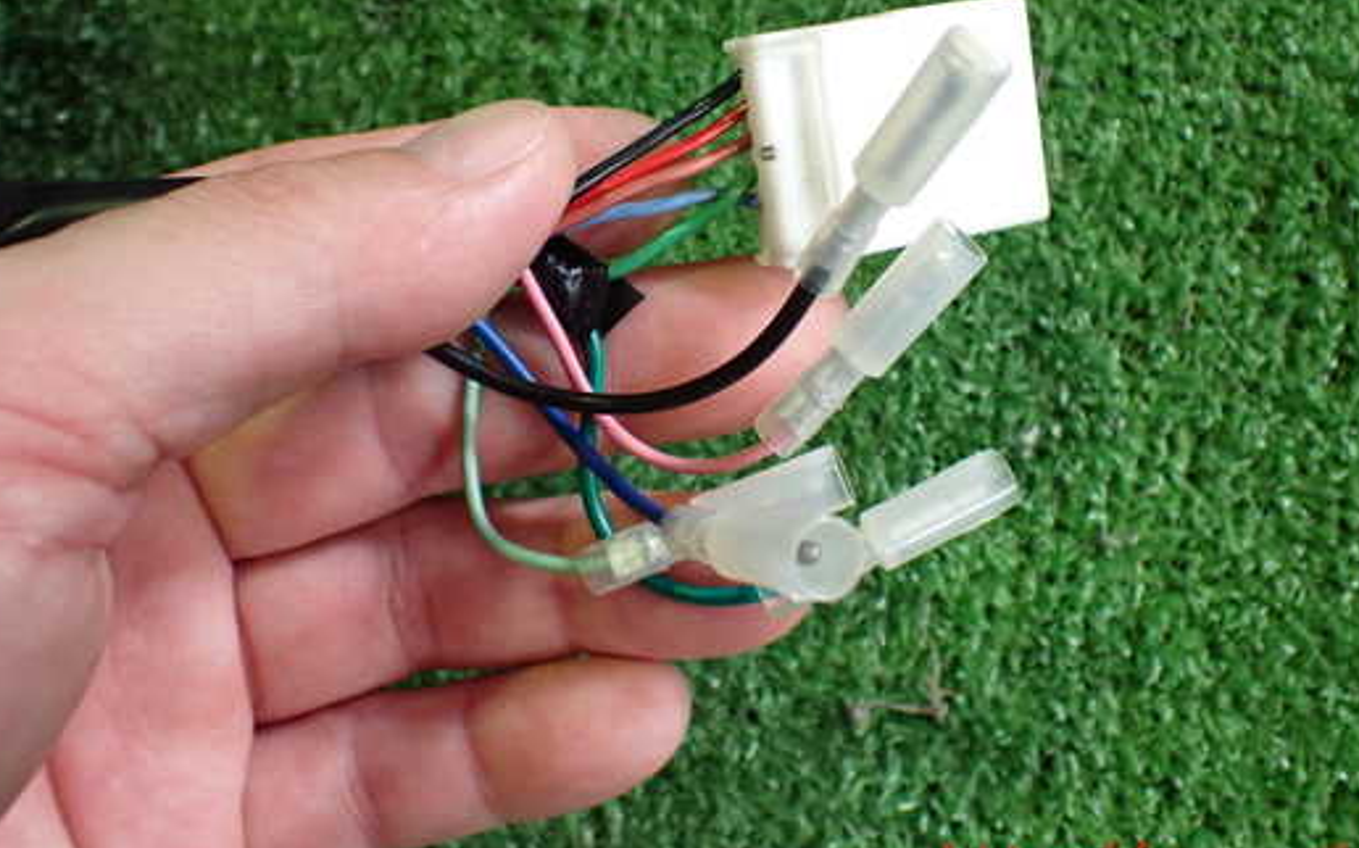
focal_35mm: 37
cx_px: 748
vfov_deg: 34.2
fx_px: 1370
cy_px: 311
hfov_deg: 52.7
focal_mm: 5.4
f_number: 2.3
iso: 640
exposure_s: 1/125
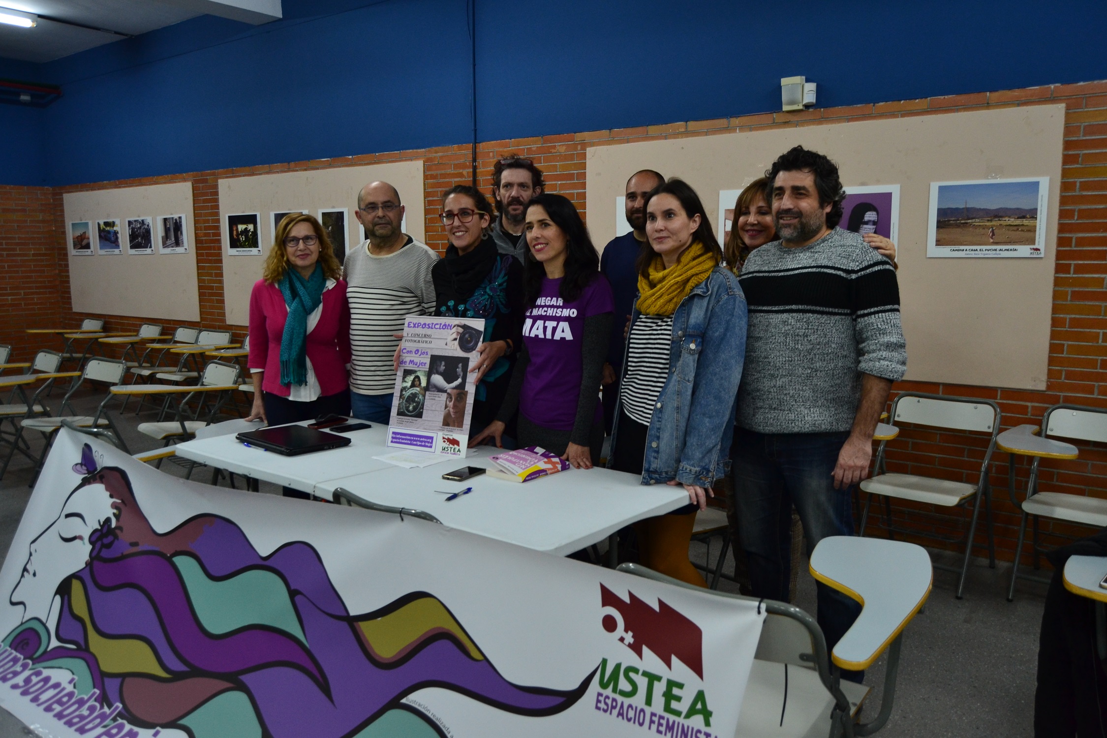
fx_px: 830
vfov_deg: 47.9
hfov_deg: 67.4
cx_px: 554
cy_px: 369
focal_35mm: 27
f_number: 3.5
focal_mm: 18
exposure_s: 1/40
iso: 800
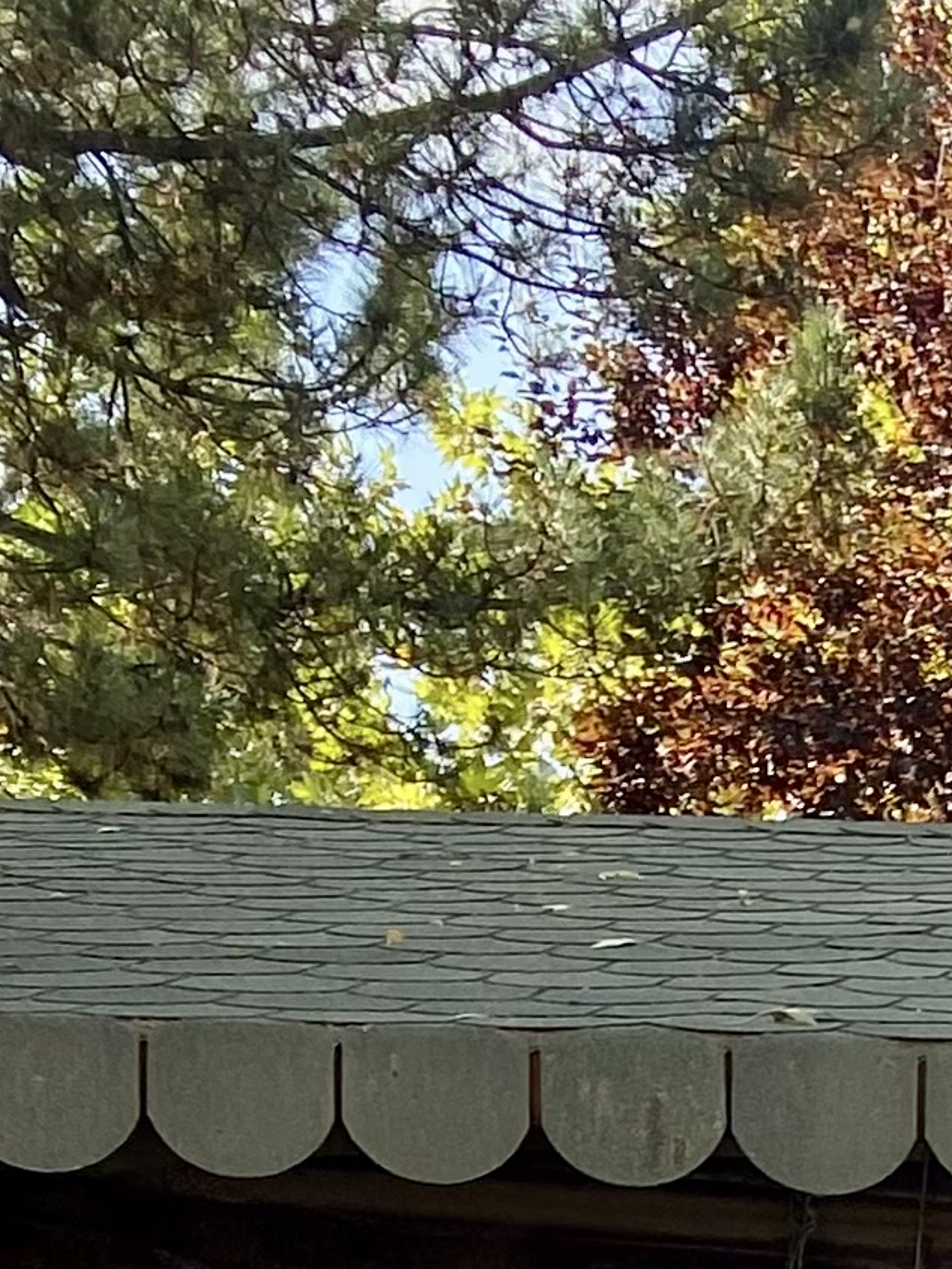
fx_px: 4546
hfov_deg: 10.8
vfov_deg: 12.8
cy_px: 2894
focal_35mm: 124
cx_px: 1972
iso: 32
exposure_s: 1/489
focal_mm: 4.25
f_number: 1.8
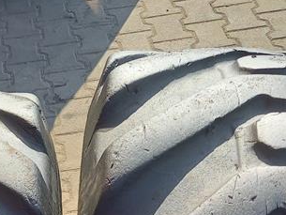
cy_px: 309
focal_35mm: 84
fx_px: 694
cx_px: 47
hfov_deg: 22.9
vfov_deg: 16.3
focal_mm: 4.65
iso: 50
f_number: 1.8
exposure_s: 1/192
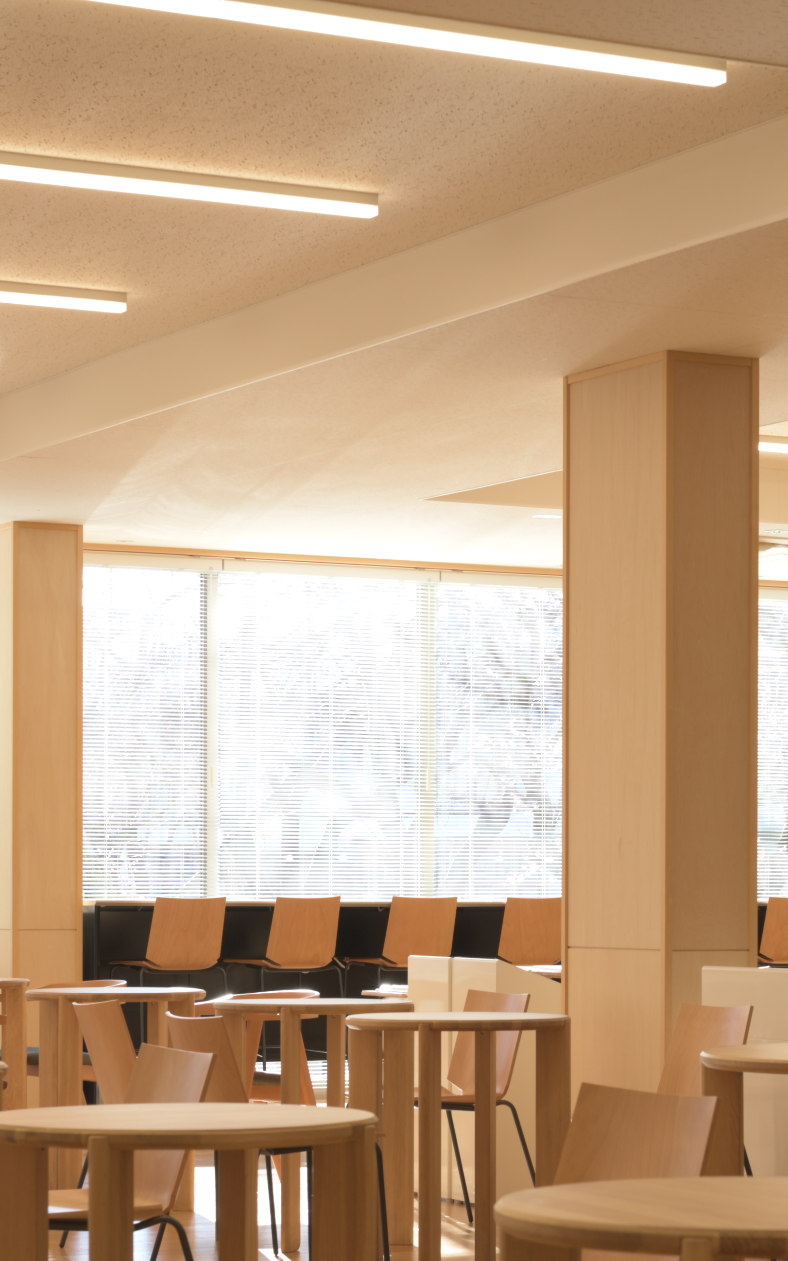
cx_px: 528
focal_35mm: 95
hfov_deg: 13.7
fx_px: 3264
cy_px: 889
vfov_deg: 21.7
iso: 100
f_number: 7.1
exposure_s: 1/20
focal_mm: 40
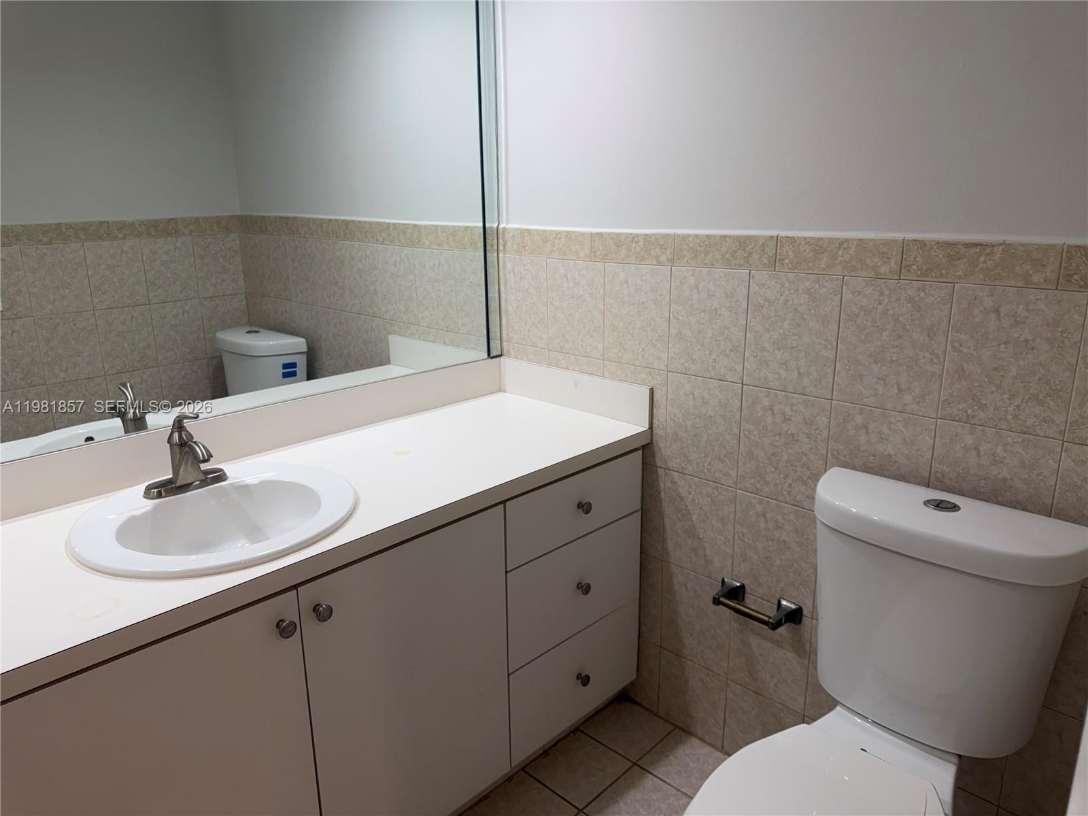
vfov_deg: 56.8
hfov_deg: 71.6
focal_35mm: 24
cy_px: 408
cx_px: 544
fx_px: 754
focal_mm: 6.76
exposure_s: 1/120
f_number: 1.78
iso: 50
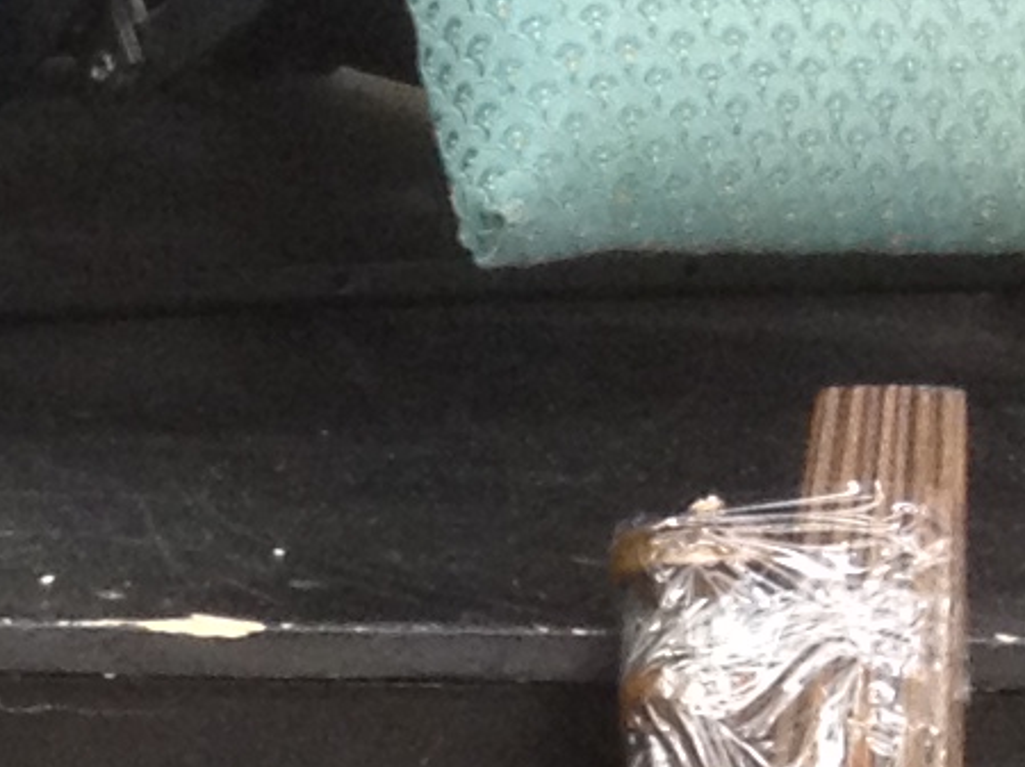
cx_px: -1877
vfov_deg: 5.5
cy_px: 2196
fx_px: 7517
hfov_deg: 7.1
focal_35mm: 254
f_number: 2.4
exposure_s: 1/20
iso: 125
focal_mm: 4.28
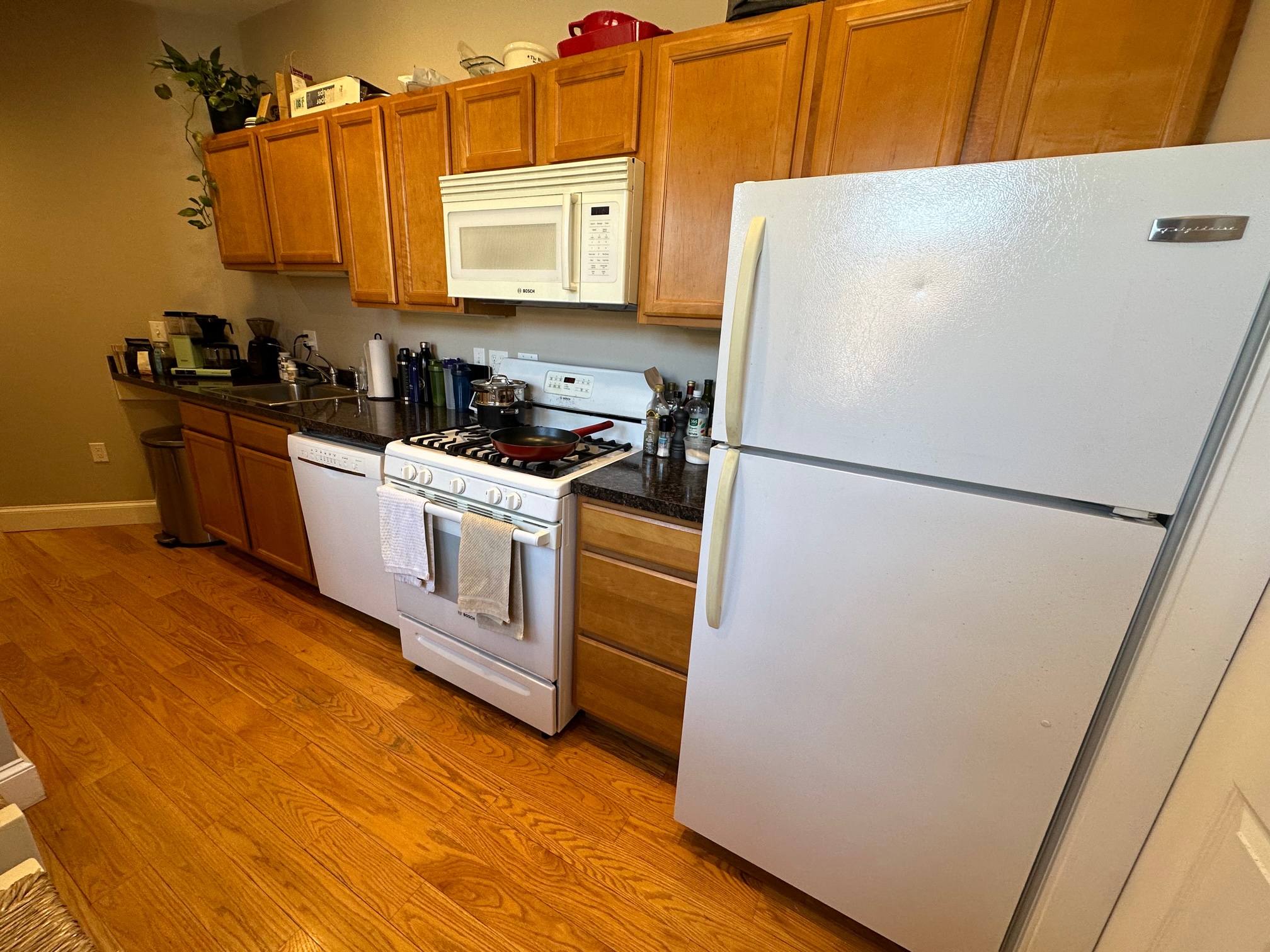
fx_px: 514
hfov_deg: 102.1
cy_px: 476
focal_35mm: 14
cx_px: 635
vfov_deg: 85.7
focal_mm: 2.22
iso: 125
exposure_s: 1/120
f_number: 2.2
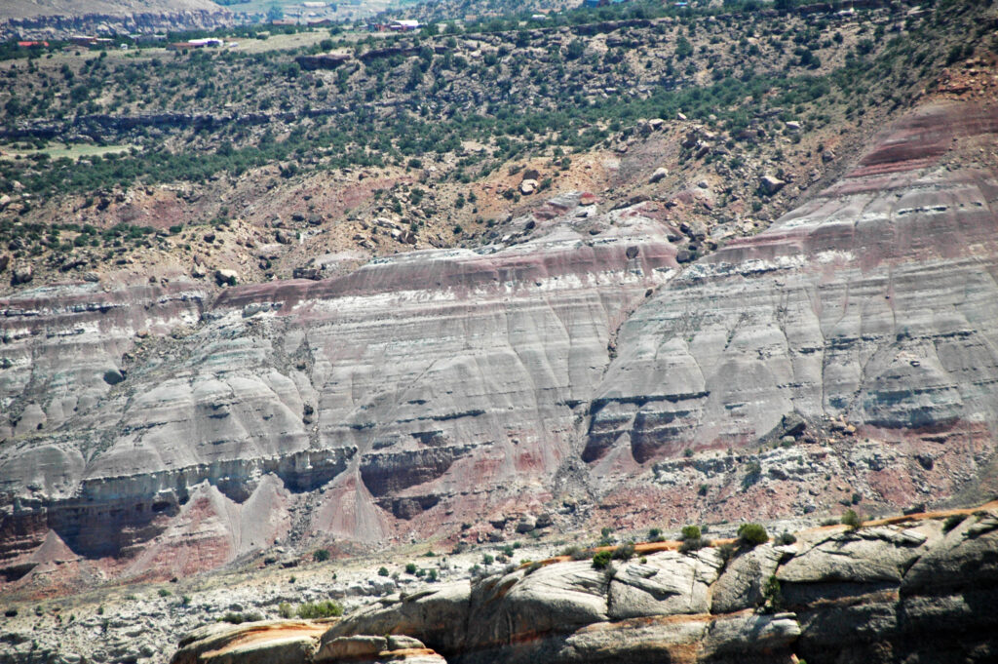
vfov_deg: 4.6
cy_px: 332
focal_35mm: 300
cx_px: 499
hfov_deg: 6.9
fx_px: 8310
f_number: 6.3
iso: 500
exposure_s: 1/640
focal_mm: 200
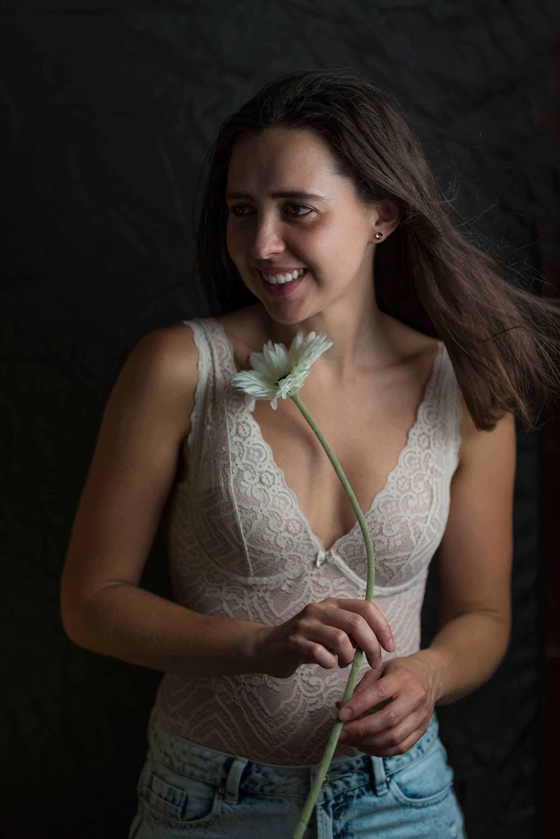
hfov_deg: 16.1
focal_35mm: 85
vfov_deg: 23.9
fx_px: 1981
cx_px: 280
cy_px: 420
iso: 125
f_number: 2
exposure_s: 1/125
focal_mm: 85
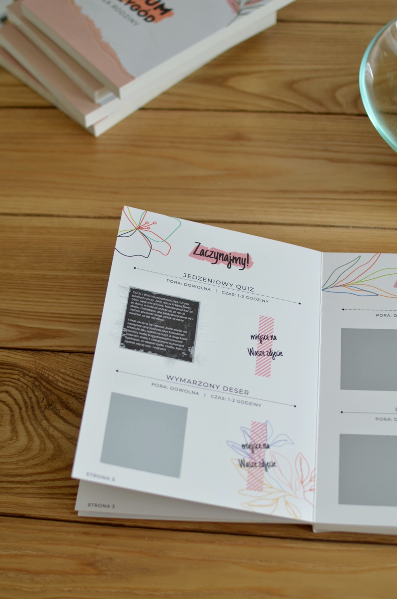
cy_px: 300
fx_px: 872
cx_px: 198
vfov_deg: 37.9
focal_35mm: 52
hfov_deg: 25.6
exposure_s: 1/200
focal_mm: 35
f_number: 2.8
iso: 100
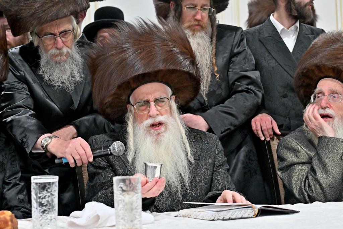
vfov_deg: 17.5
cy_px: 114
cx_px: 172
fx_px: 743
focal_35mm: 78
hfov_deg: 26.0
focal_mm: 52
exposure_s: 1/160
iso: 1000
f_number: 4
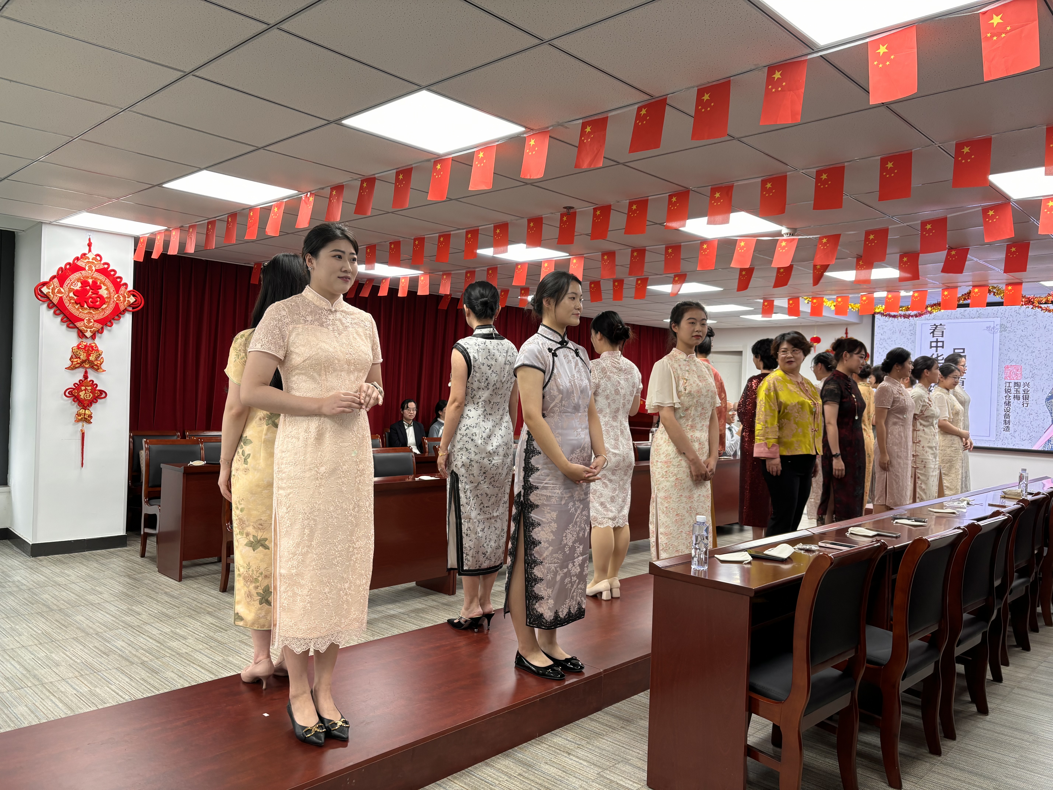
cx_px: 526
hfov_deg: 67.3
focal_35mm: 26
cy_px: 395
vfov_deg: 53.1
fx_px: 791
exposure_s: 1/50
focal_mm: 5.96
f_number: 1.6
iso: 80
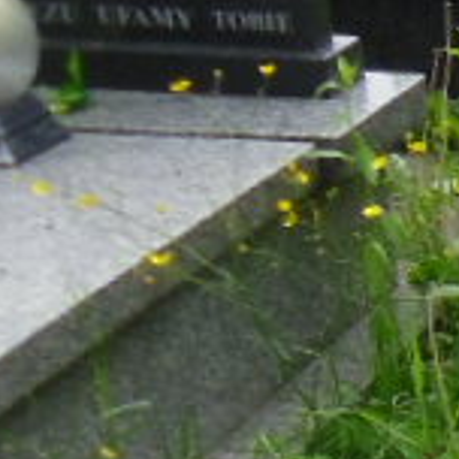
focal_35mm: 185
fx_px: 2775
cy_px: 743
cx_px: 1365
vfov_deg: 9.1
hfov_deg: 8.1
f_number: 3.3
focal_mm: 5.6
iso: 80
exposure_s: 1/490
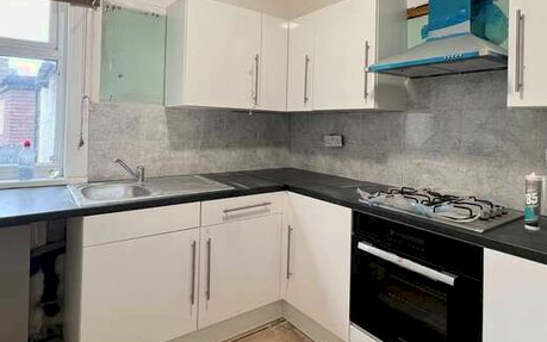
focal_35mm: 21
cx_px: 243
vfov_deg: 56.3
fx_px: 313
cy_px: 119
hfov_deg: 82.0
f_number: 1.8
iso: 200
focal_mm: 1.6
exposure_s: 1/121
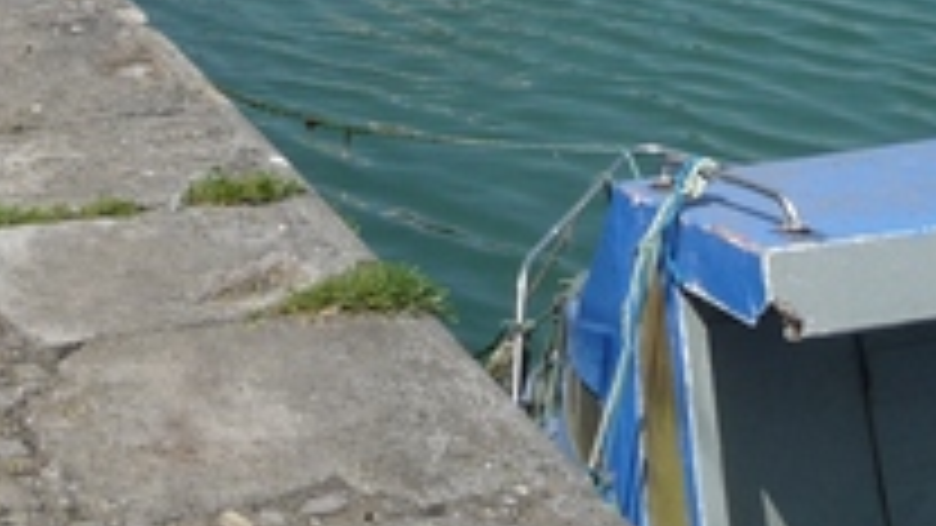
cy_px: -414
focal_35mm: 94
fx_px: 2333
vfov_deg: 11.9
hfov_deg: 22.5
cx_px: 261
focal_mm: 4.7
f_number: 8
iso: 100
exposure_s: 1/250
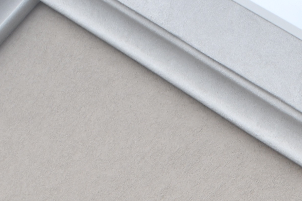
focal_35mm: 209
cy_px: 632
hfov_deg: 9.5
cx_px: 498
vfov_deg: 6.0
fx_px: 1753
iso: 125
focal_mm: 31
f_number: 9
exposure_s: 1/125
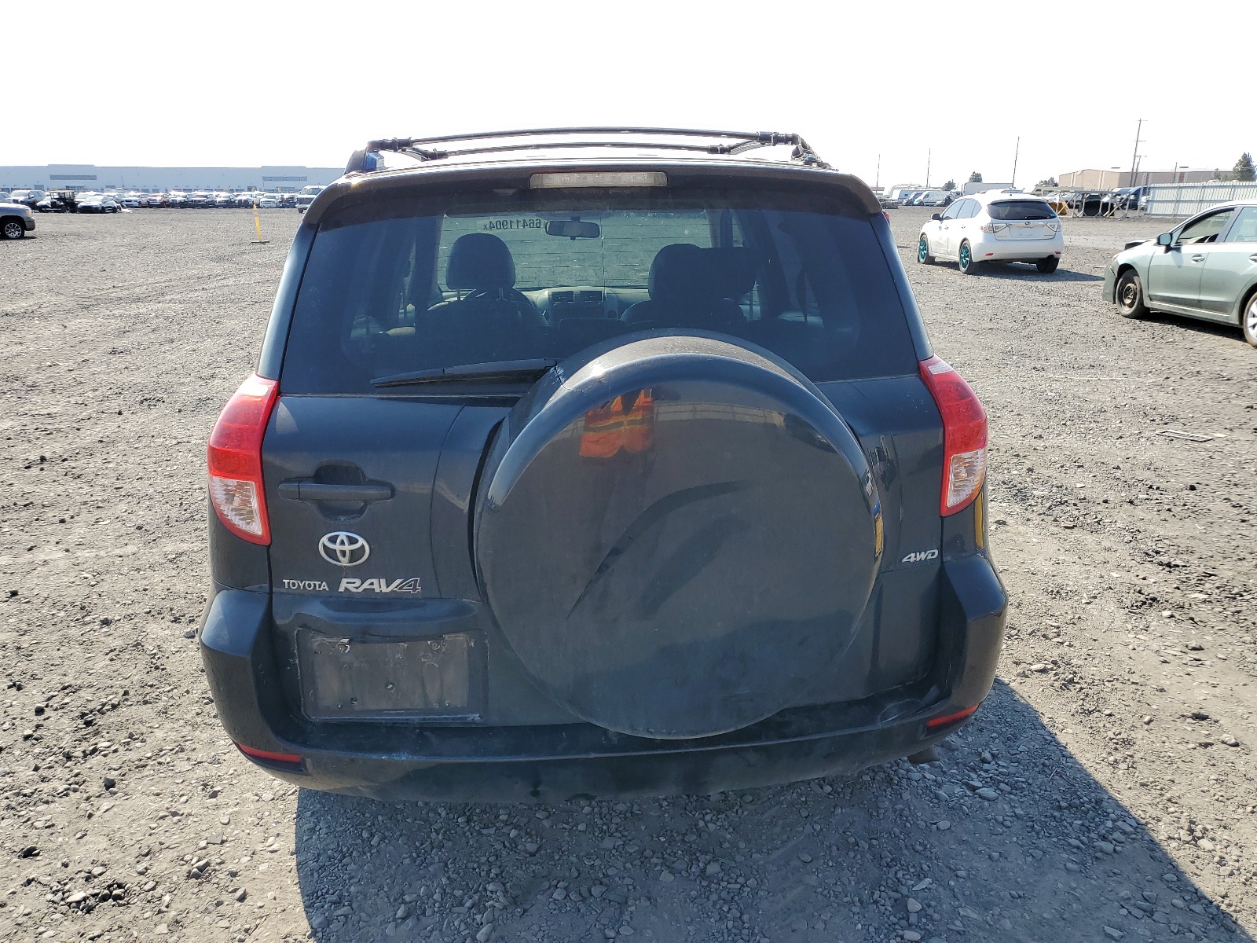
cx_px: 628
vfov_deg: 53.1
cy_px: 472
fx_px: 944
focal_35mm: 26
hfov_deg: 67.3
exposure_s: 1/1429
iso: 50
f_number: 1.5
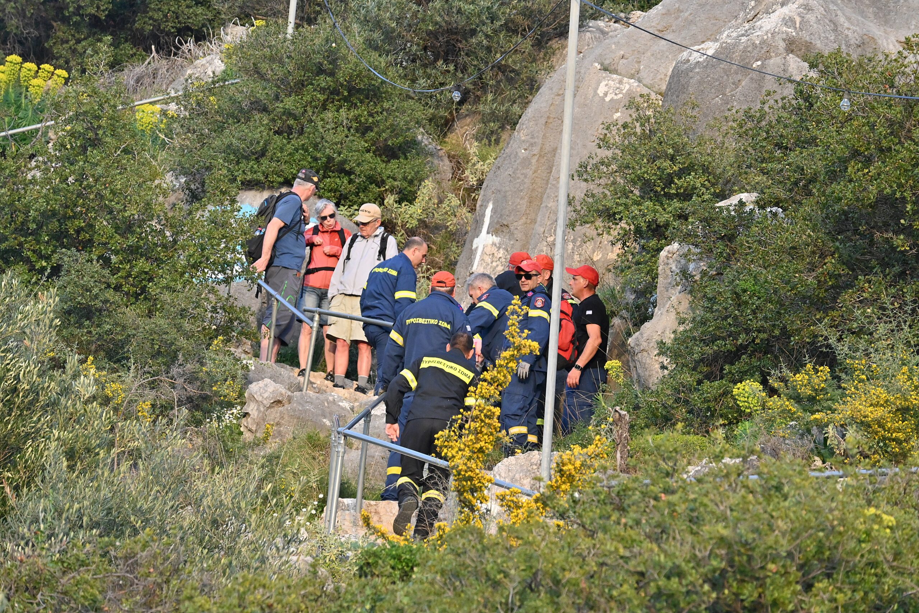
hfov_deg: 7.4
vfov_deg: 5.0
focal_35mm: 278
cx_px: 460
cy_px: 306
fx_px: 7084
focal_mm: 185
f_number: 9
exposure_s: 1/400
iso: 1250
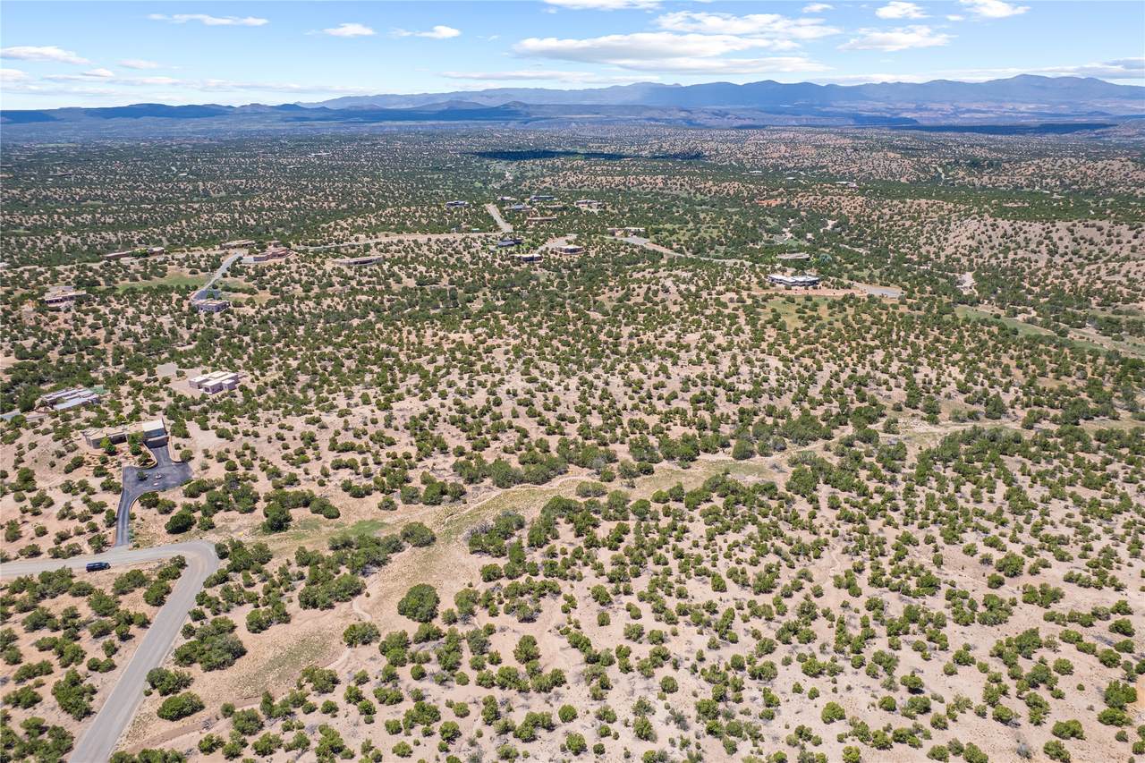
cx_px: 572
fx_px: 700
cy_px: 382
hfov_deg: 78.6
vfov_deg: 57.2
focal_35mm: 22
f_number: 2.8
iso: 120
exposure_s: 1/2000
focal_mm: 8.38
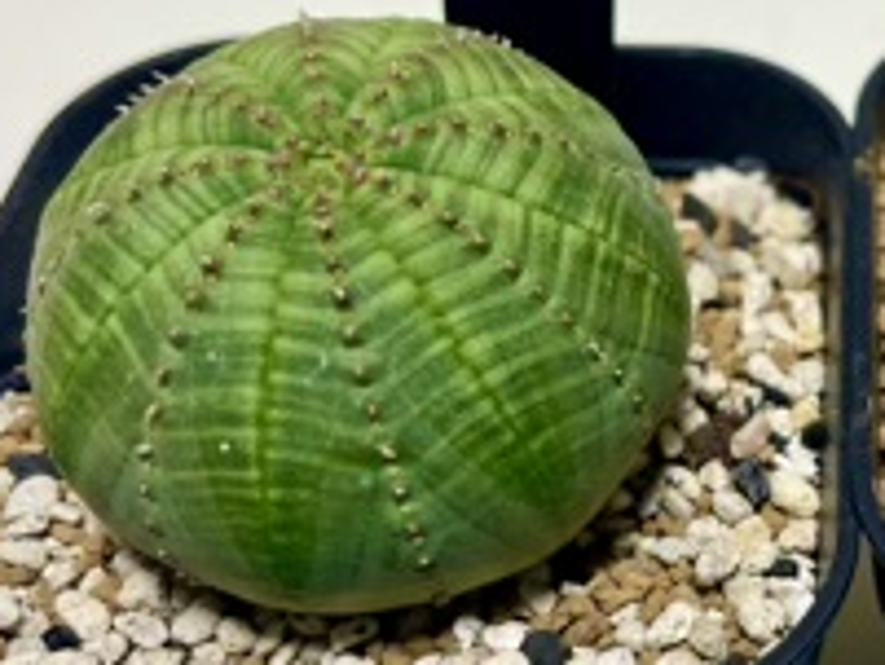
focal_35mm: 62
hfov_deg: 29.9
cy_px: 348
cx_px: 784
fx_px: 1586
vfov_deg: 23.7
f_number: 1.6
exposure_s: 1/111
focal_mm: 4.2
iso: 100
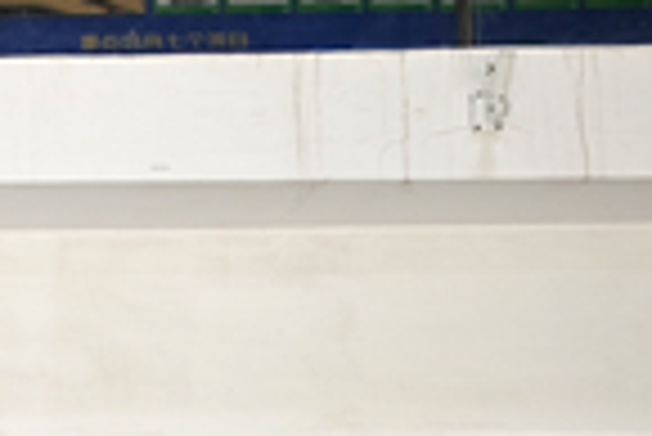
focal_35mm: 132
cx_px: -719
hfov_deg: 13.1
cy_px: 935
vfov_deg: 9.6
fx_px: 2393
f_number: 2.8
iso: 320
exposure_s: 1/52.4
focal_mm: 8.72
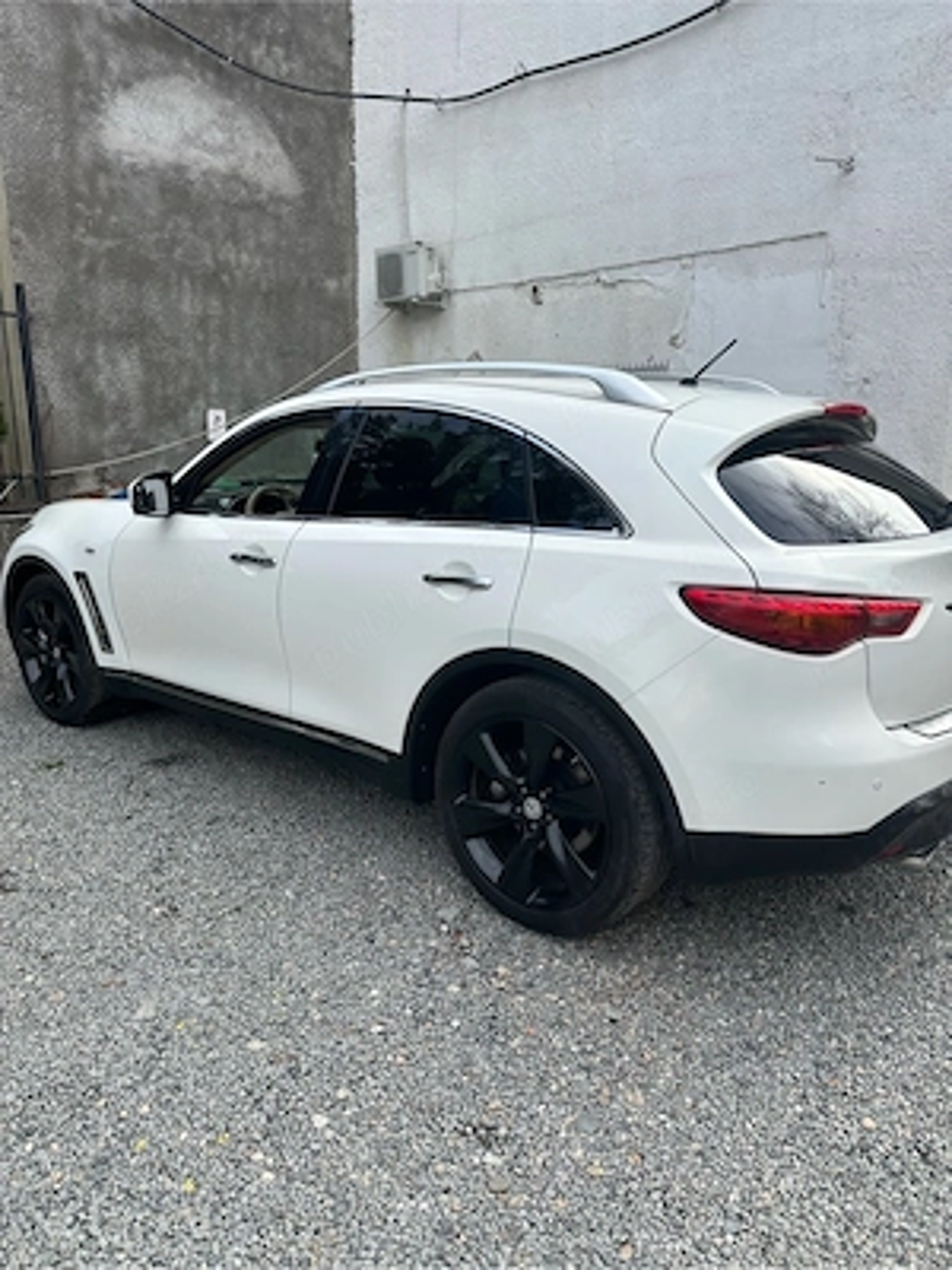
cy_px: 635
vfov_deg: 71.6
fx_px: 880
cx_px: 476
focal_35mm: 24
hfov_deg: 56.8
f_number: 1.78
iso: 80
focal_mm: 6.86
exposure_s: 1/2070
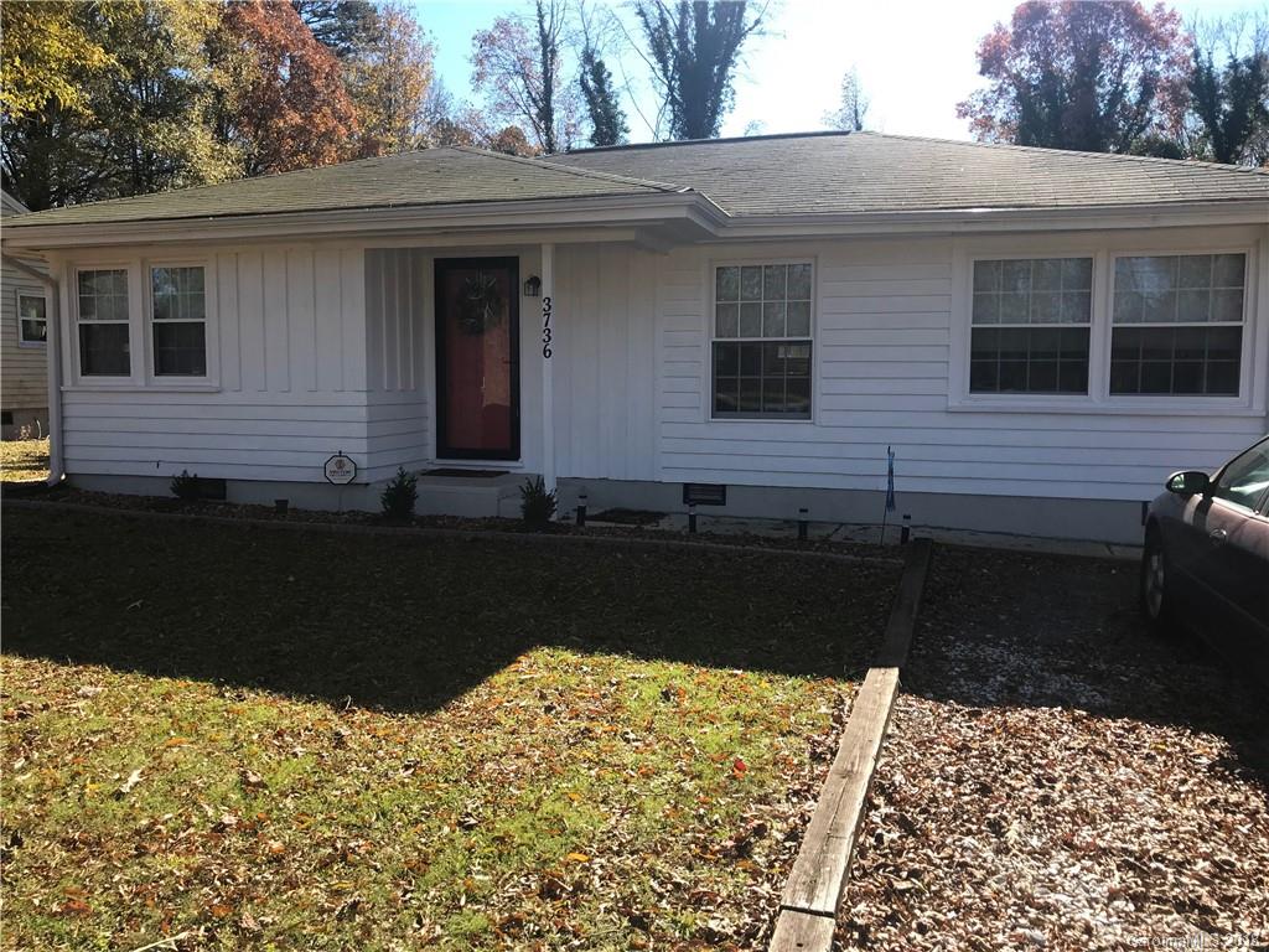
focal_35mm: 28
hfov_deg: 63.4
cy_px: 476
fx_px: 1026
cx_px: 634
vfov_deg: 49.7
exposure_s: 1/921
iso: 20
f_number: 1.8
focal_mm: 3.99
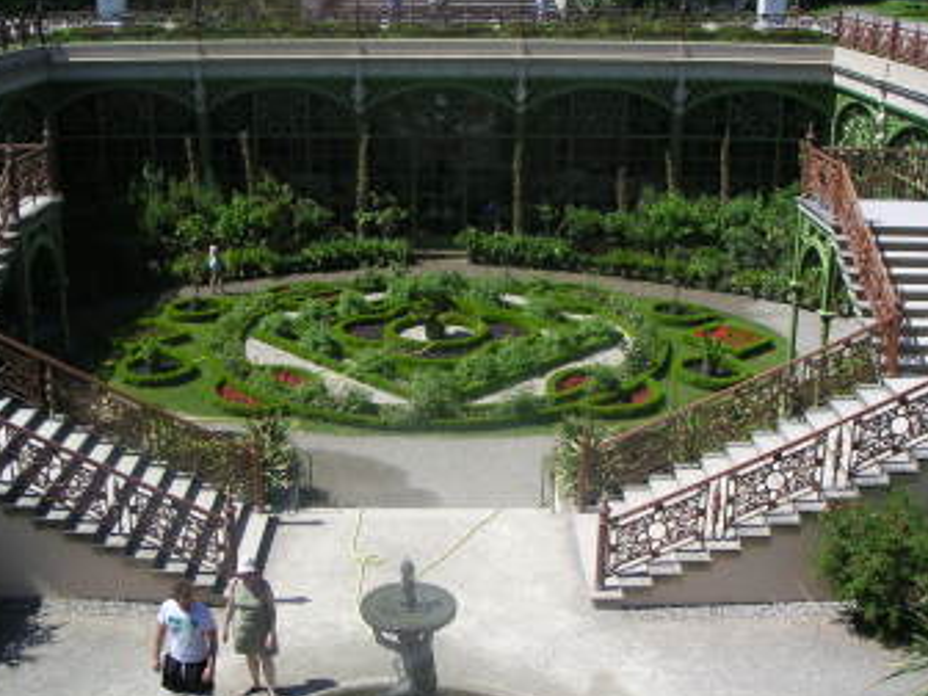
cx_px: 400
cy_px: 309
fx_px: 1180
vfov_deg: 32.8
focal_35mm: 44
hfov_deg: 42.8
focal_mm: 5.7
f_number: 6.7
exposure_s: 1/180
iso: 50
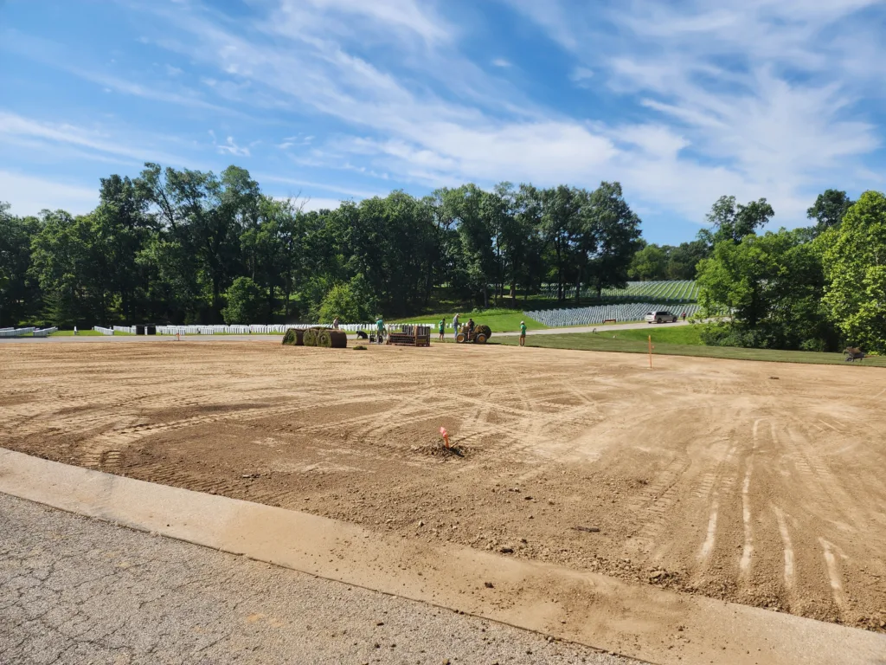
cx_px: 443
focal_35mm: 23
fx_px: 589
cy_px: 332
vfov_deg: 58.9
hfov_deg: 73.9
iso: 12
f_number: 1.8
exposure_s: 1/1297
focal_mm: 6.4
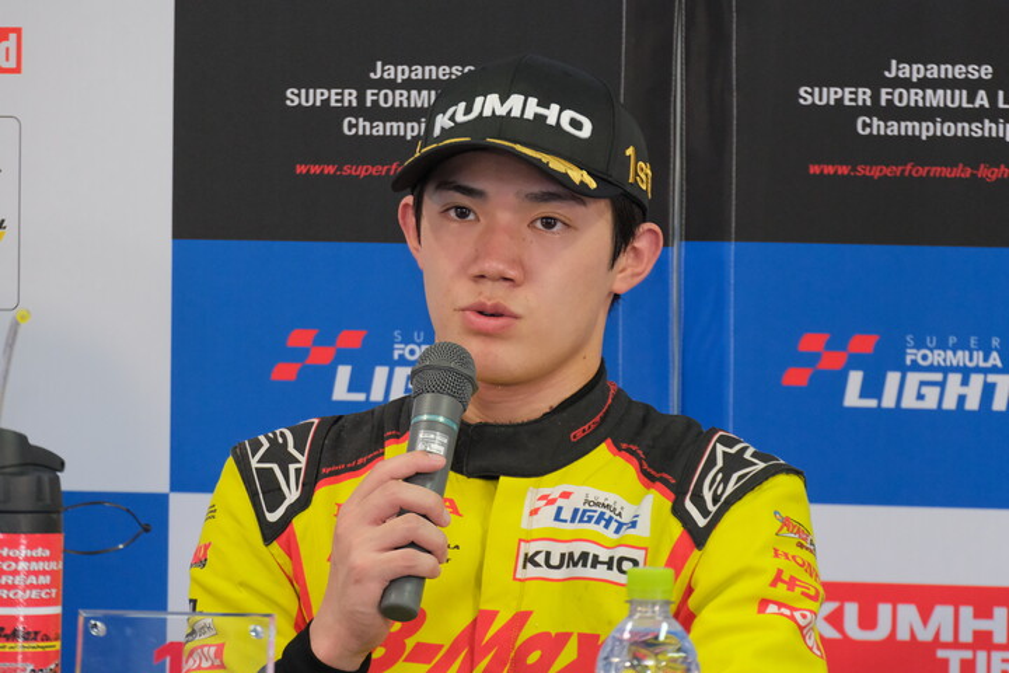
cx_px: 504
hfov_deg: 11.4
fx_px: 5073
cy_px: 336
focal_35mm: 181
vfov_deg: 7.6
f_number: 5.8
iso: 4000
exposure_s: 1/180
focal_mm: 120.6
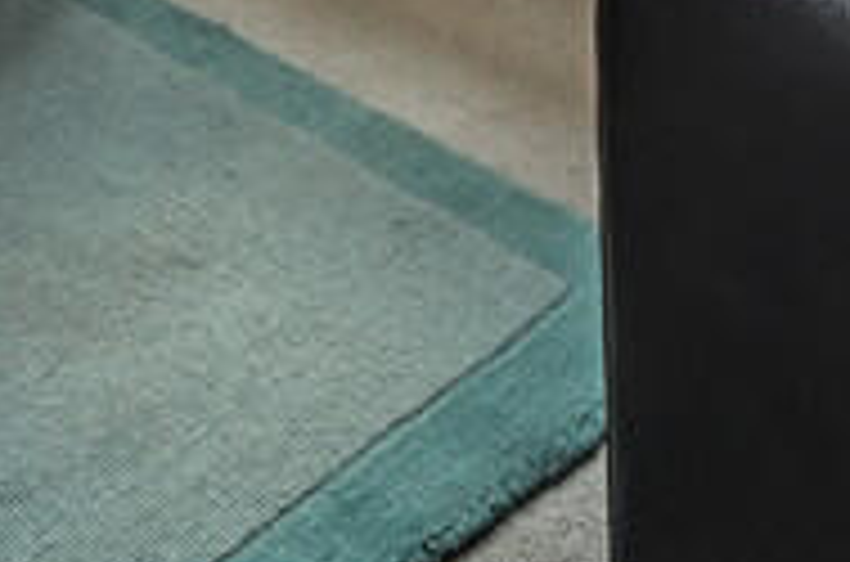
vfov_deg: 12.3
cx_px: -333
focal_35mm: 76
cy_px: -933
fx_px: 1790
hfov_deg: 22.9
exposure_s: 1/4
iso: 400
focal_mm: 14
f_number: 8
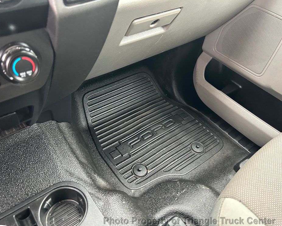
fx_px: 234
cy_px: 115
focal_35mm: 28
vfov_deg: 51.5
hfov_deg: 62.2
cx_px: 136
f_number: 1.5
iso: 500
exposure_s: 1/60
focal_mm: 5.7
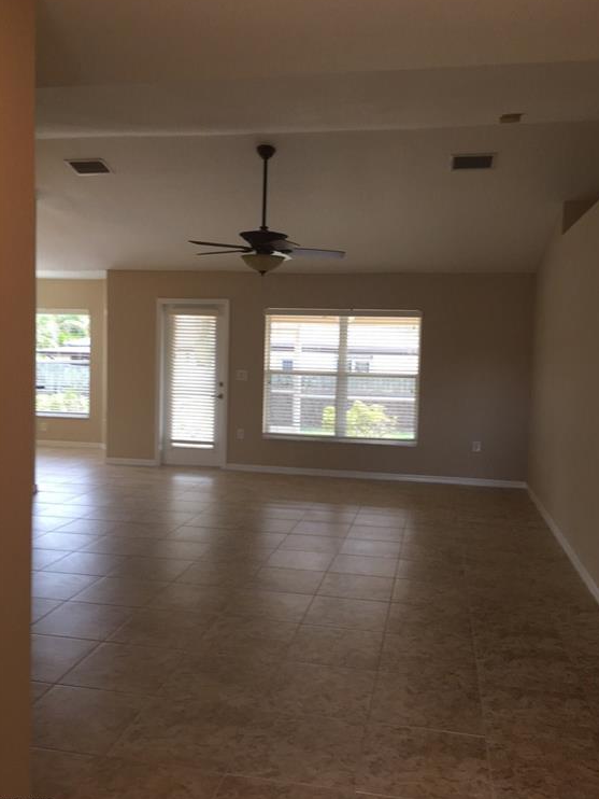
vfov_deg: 59.9
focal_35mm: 30
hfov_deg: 46.8
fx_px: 692
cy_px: 398
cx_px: 304
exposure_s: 1/30
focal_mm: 4.15
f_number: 2.2
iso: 40
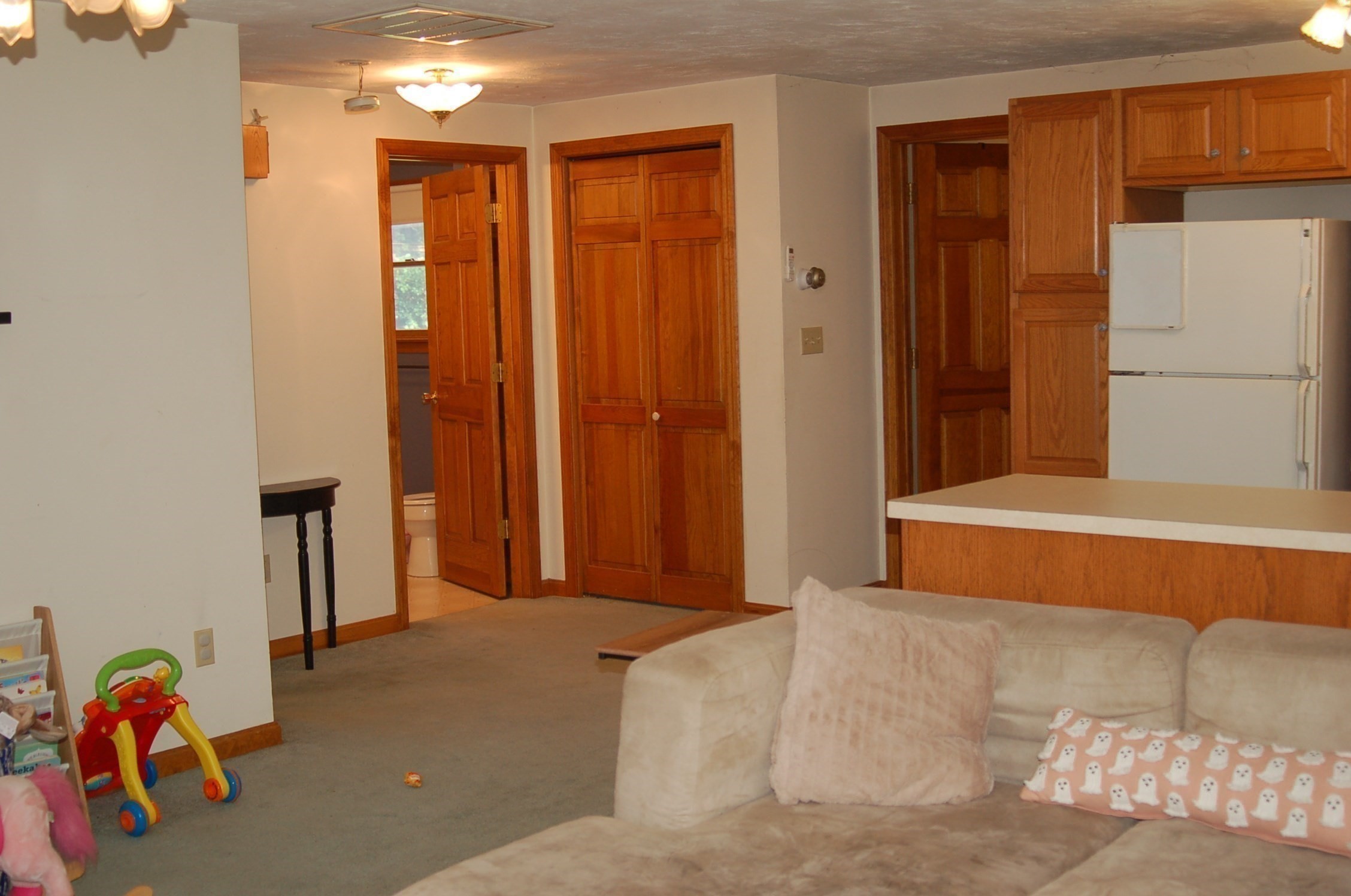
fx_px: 1573
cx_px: 676
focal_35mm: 42
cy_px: 448
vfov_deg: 31.8
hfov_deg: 46.5
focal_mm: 28
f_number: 3.3
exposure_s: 1/60
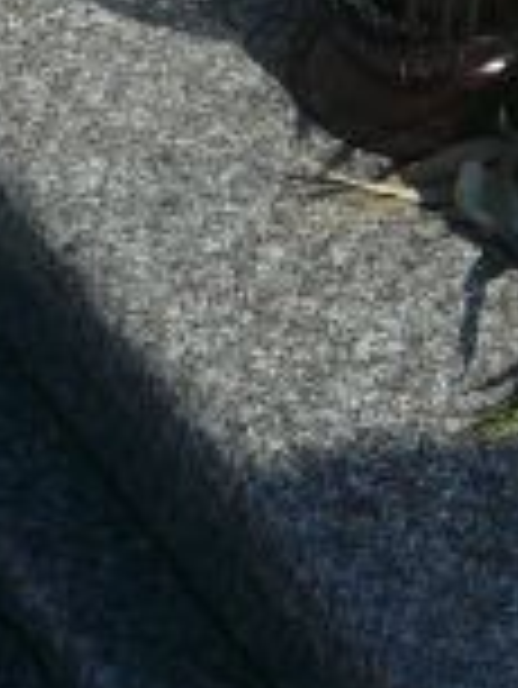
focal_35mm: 146
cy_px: -414
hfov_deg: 10.2
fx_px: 2909
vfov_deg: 12.7
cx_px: 392
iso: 80
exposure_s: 1/500
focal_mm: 5.2
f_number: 5
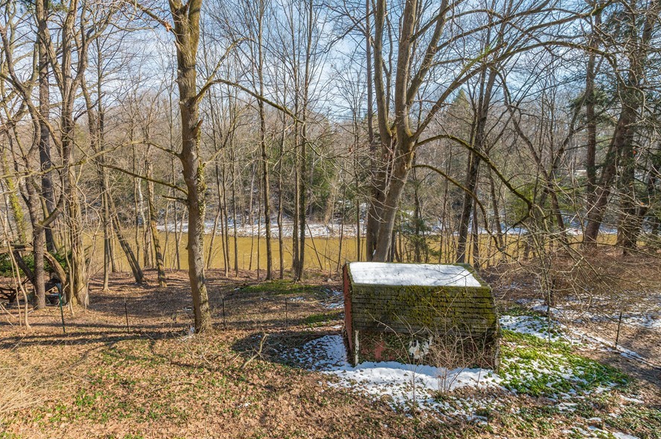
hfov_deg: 92.0
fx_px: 312
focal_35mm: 17
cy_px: 213
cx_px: 263
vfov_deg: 70.3
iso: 200
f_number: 9
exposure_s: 1/320
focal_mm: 14
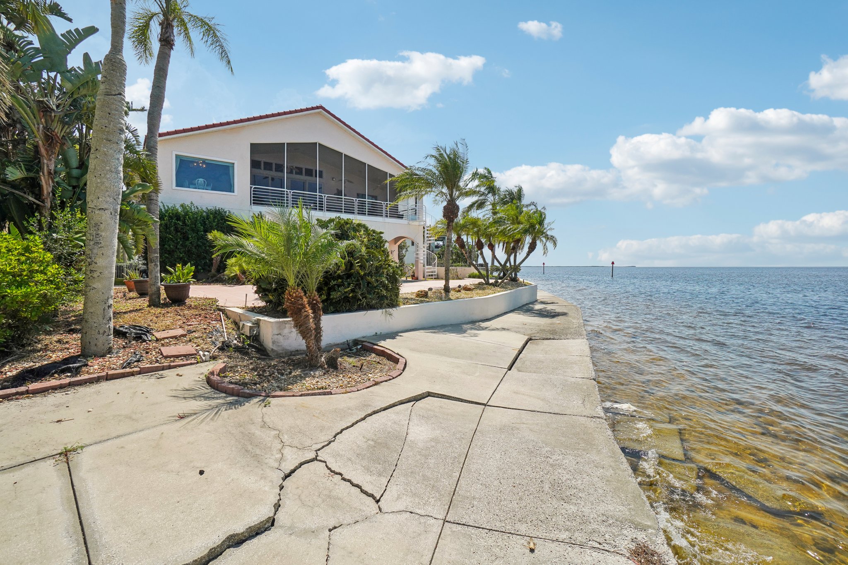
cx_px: 424
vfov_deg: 77.3
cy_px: 282
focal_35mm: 15
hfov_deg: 100.4
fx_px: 353
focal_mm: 10
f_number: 8
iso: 400
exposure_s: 1/1500
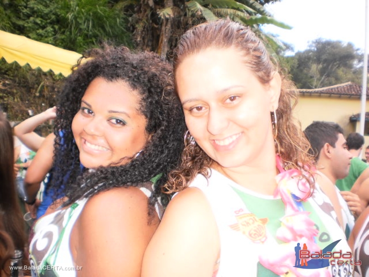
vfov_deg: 39.7
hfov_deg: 51.4
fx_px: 384
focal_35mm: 36
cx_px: 184
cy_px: 138
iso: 100
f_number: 3.1
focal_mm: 6.3
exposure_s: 1/80
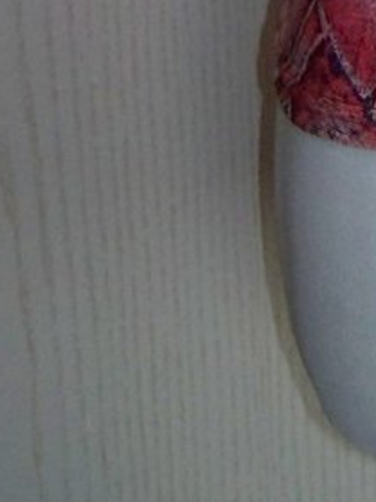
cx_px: 676
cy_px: -562
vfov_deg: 10.2
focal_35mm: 177
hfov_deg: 8.1
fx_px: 2565
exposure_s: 1/320
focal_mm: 7.8
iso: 400
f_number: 2.8
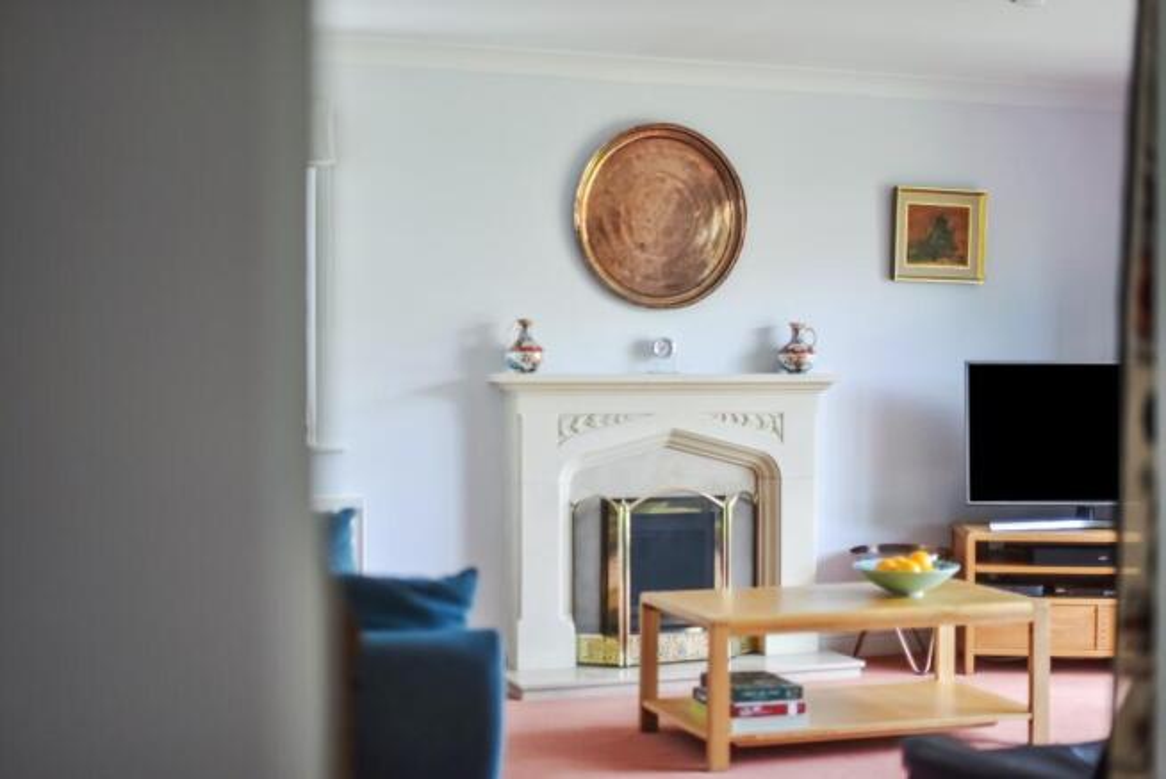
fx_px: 1620
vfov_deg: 27.0
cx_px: 583
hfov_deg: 39.6
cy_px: 390
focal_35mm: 50
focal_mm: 50
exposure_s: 1/640
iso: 400
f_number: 1.4
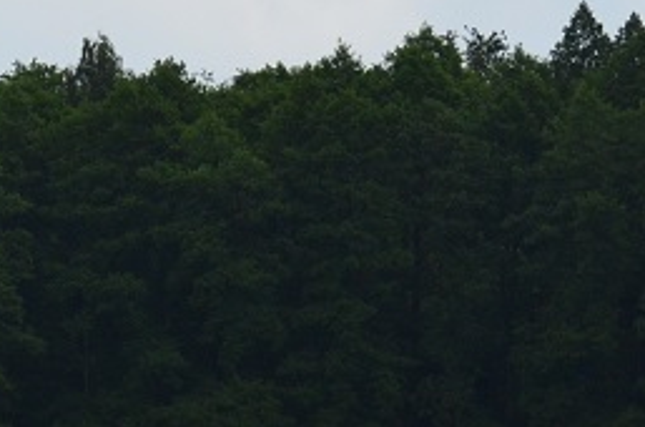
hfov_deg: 5.1
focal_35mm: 408
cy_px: 378
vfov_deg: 3.3
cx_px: 92
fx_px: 7292
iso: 1000
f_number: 4.5
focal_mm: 70
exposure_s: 1/8000
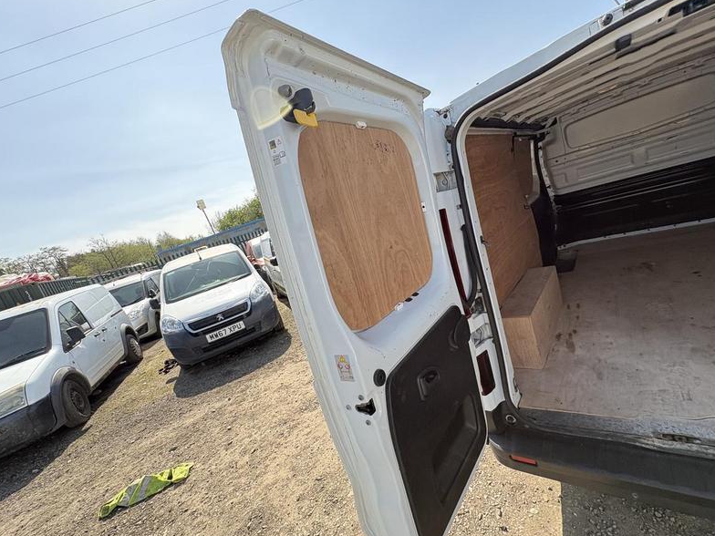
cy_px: 282
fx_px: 330
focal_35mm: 16
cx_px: 381
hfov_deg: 94.4
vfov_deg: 78.0
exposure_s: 1/582
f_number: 2.2
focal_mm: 2.22
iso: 64
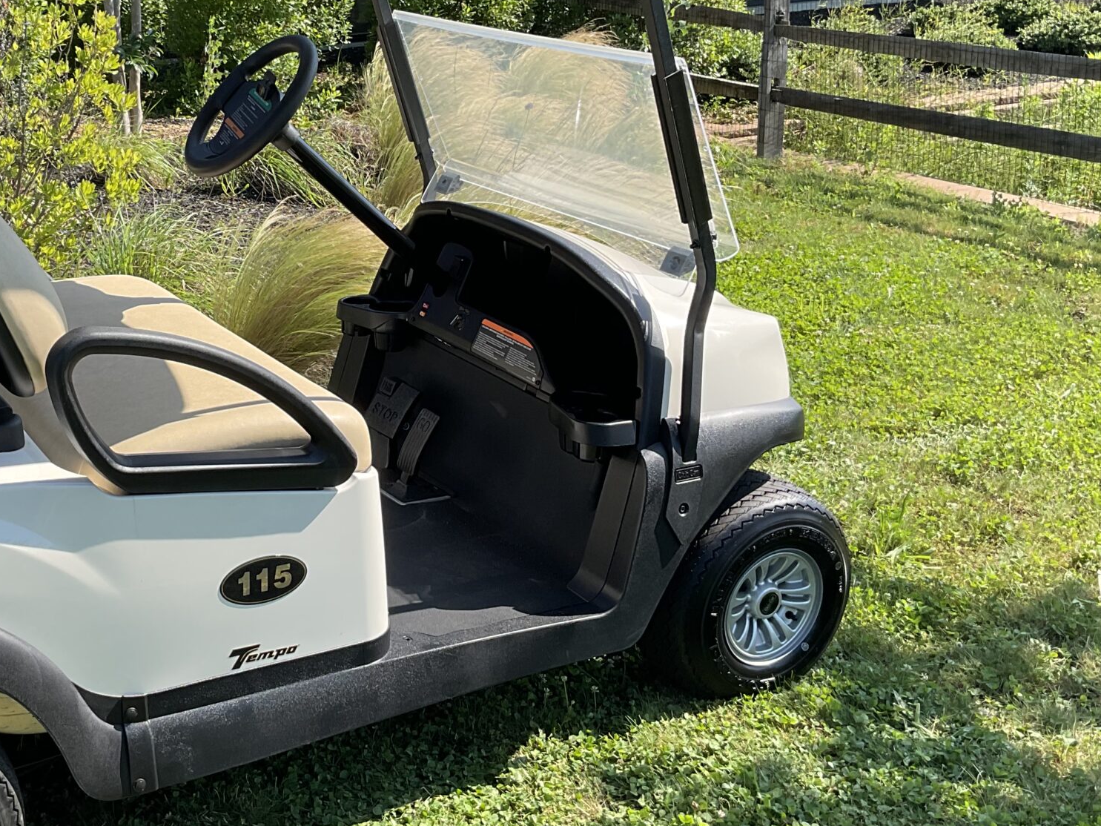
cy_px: 300
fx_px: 1590
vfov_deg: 29.0
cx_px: 311
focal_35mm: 50
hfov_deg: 37.5
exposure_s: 1/781
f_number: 1.8
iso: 16
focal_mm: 3
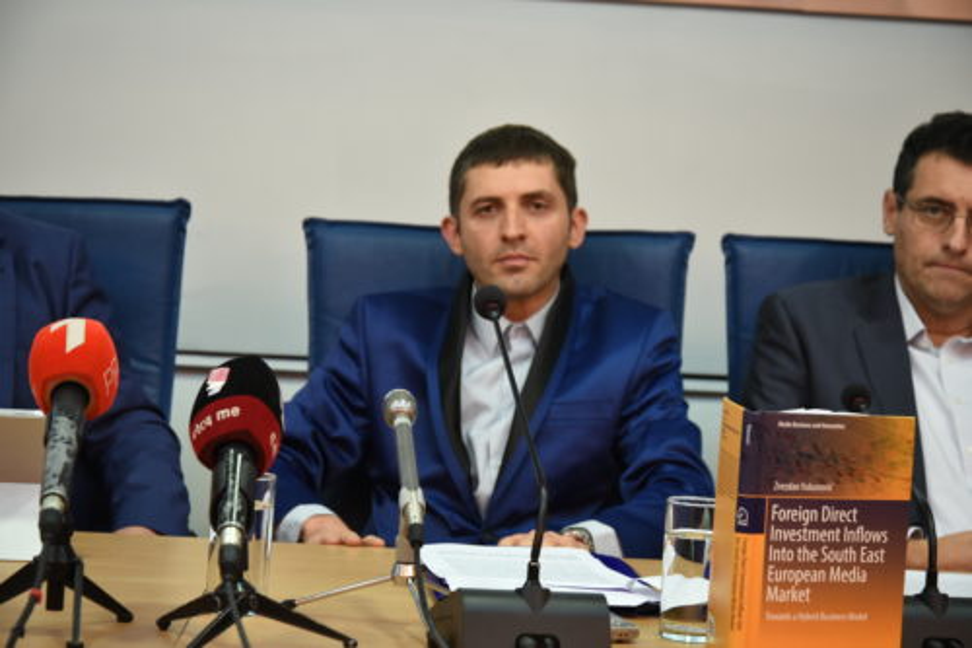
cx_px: 486
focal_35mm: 80
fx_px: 2159
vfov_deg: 17.1
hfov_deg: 25.4
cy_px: 324
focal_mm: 80
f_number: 5.6
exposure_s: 1/60
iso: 1600
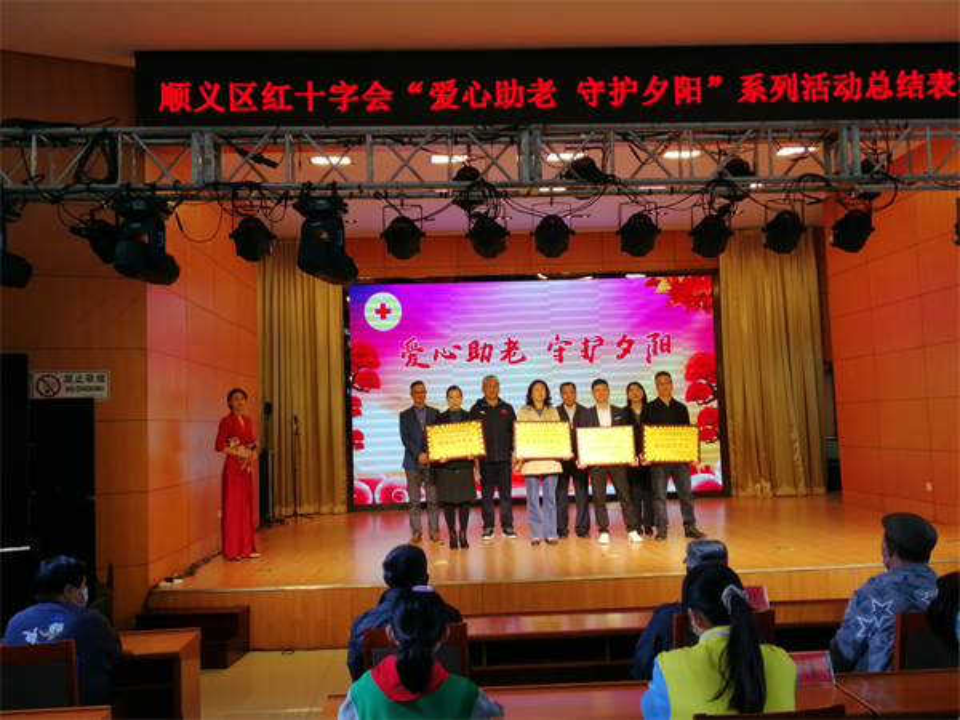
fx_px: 860
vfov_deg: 45.4
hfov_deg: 58.4
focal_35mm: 31
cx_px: 480
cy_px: 360
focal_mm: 3.6
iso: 50
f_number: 1.8
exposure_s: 1/108
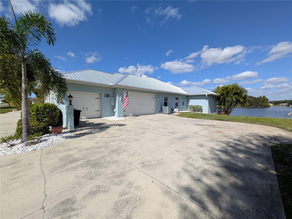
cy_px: 110
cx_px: 146
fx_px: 118
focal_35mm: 14
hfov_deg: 102.1
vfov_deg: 85.7
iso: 52
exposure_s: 1/3322
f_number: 2.2
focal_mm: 1.83
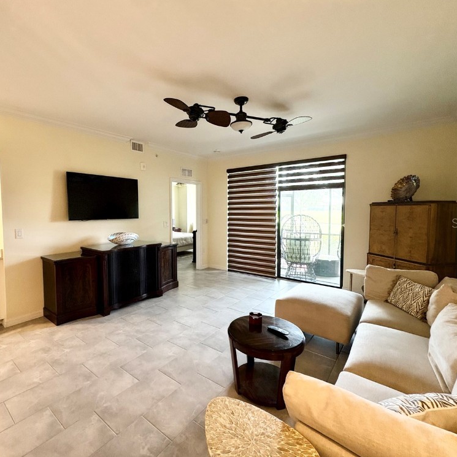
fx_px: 254
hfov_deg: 83.4
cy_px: 223
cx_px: 196
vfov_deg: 84.0
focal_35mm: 17
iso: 400
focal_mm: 2.22
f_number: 2.2
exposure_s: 1/120
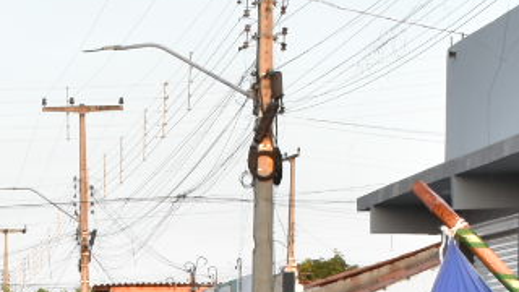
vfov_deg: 6.1
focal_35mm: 191
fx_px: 2629
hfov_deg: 11.0
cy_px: 670
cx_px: -139
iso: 500
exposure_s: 1/100
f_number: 9
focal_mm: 24
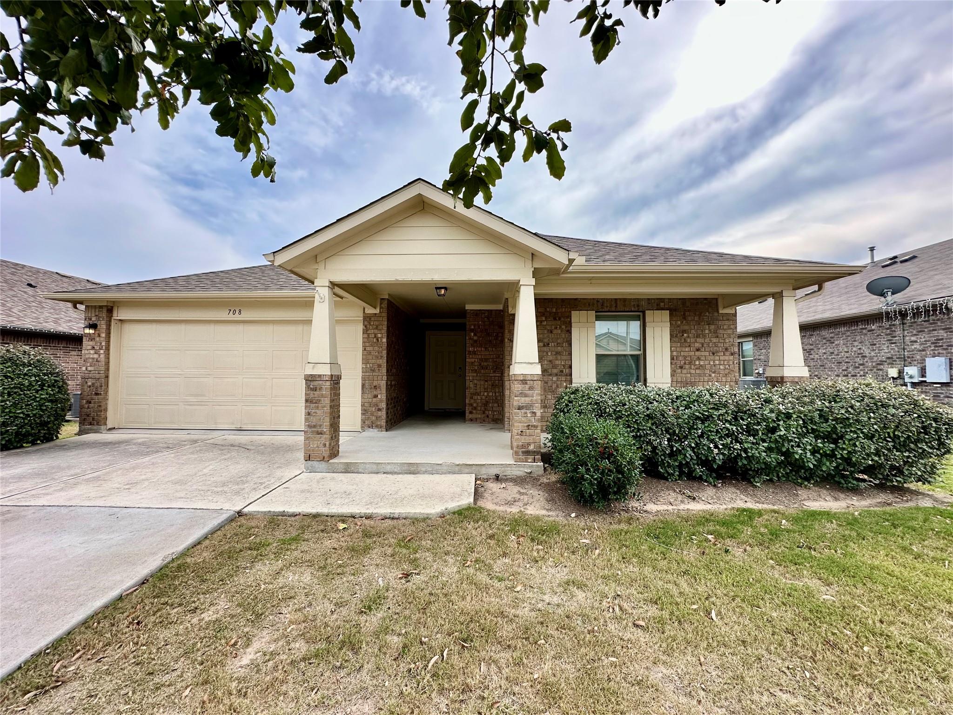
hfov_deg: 102.1
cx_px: 476
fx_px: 385
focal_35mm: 14
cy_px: 358
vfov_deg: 85.7
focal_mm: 2.22
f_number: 2.2
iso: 50
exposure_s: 1/749
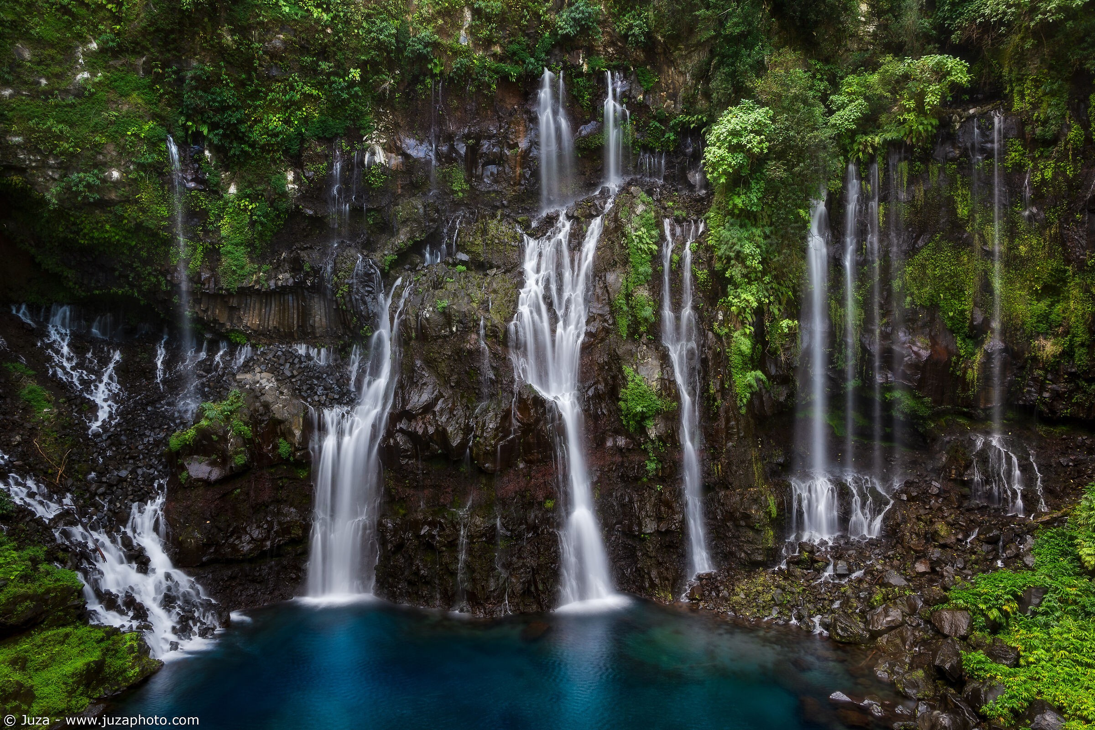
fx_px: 684
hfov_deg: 77.3
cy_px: 365
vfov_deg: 56.1
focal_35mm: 22
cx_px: 548
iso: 100
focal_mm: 15
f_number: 9
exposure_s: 1/13
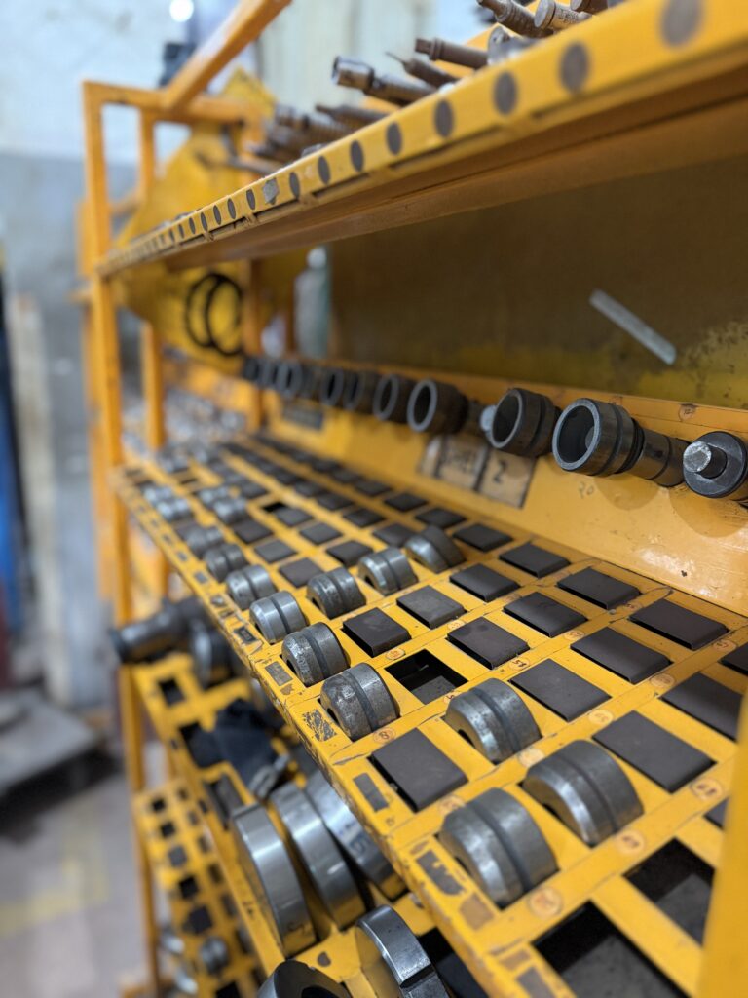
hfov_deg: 56.8
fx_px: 691
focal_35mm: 24
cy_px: 499
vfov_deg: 71.6
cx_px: 374
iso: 640
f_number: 1.78
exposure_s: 1/33
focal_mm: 6.76
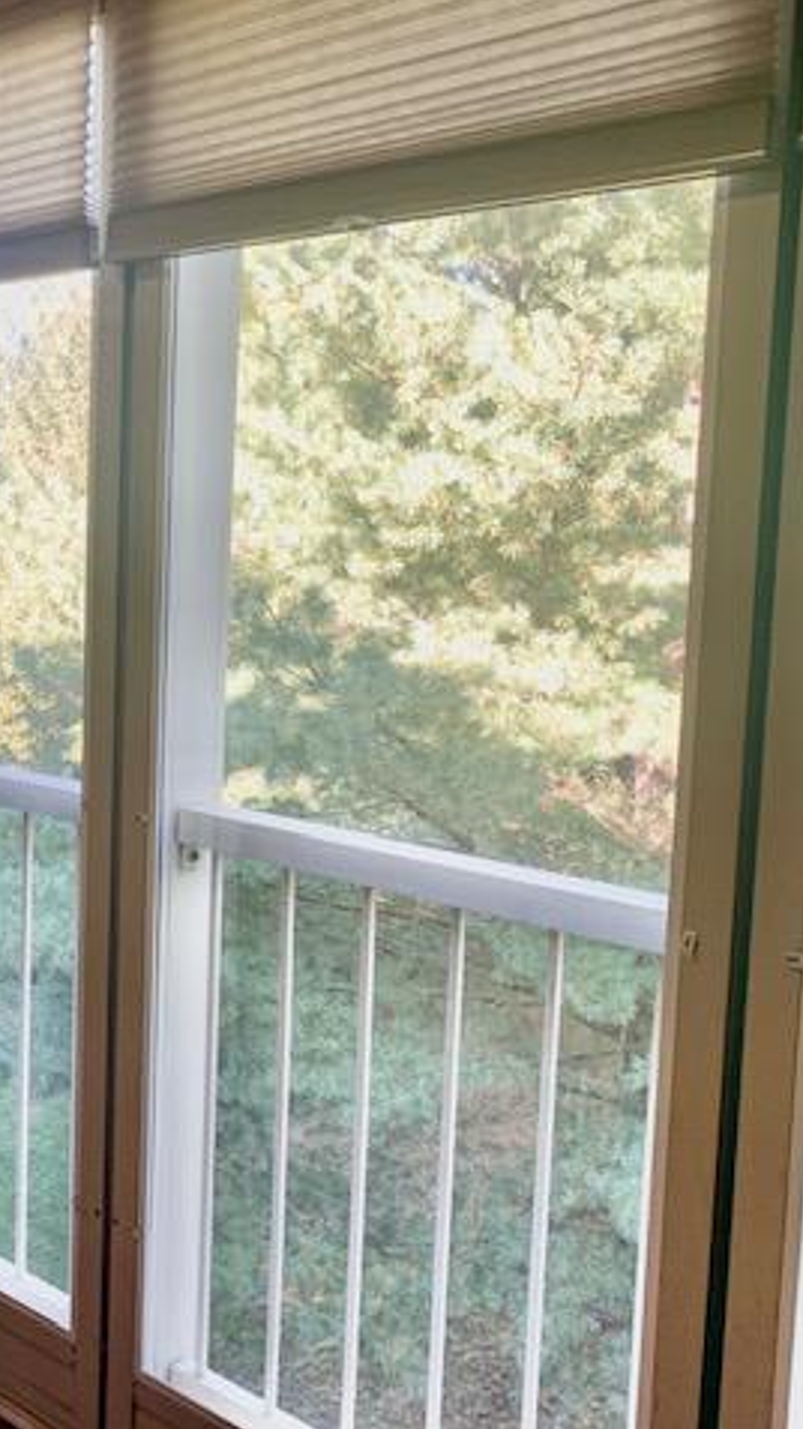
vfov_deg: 52.8
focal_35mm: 38
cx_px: 108
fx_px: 1440
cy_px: 716
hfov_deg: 30.1
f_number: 1.8
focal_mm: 4.25
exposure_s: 1/120
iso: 50
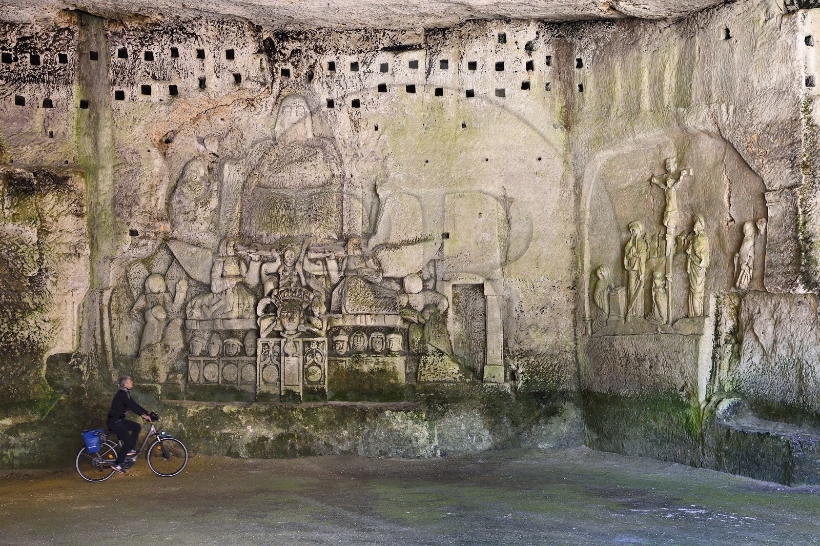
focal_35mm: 52
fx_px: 1184
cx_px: 410
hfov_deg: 38.2
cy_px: 273
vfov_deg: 26.0
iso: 1600
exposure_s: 1/60
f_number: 6.3
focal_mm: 52
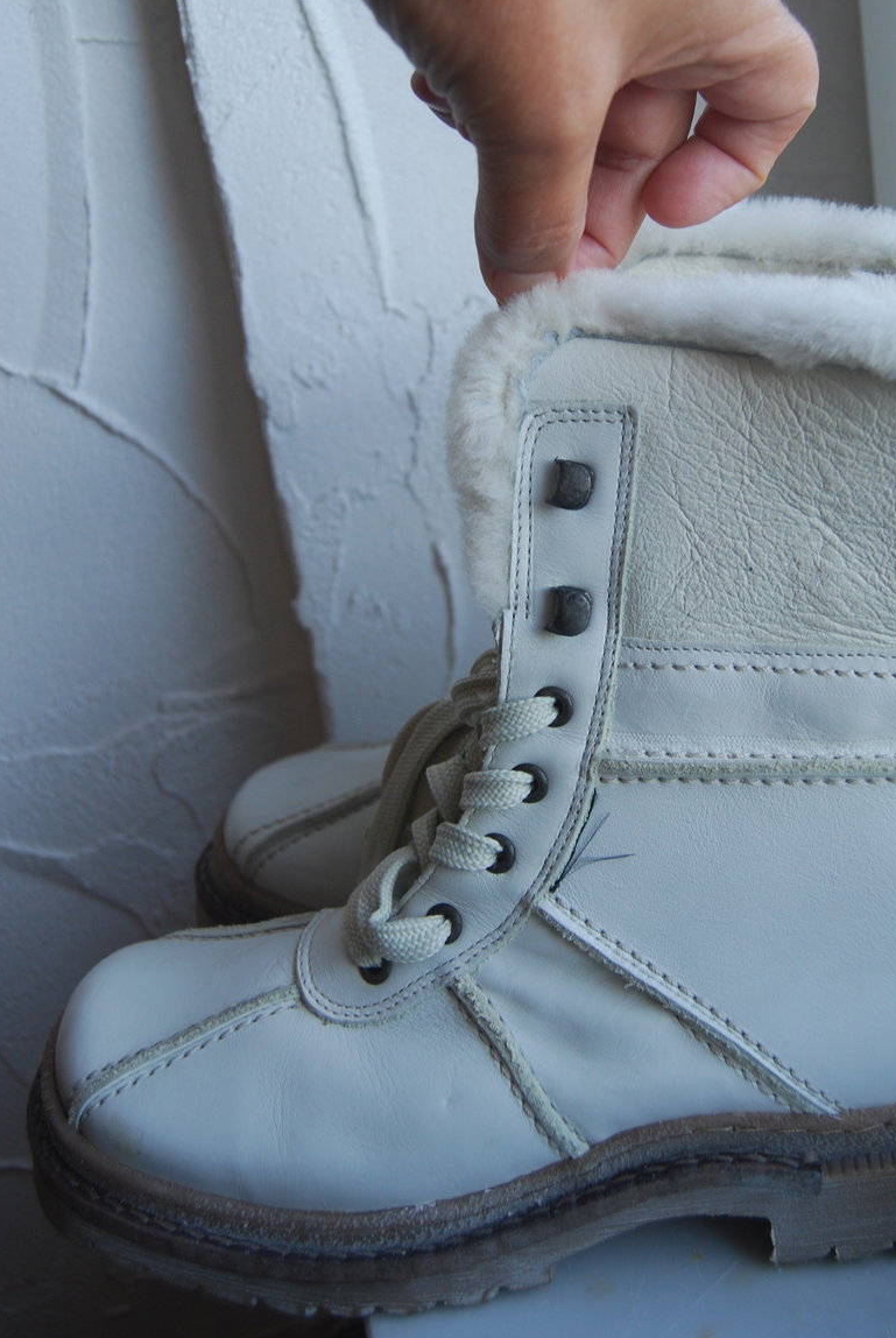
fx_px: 1451
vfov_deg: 49.2
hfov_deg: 34.2
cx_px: 552
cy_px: 550
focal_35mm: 39
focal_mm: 20
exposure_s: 1/80
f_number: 5
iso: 200
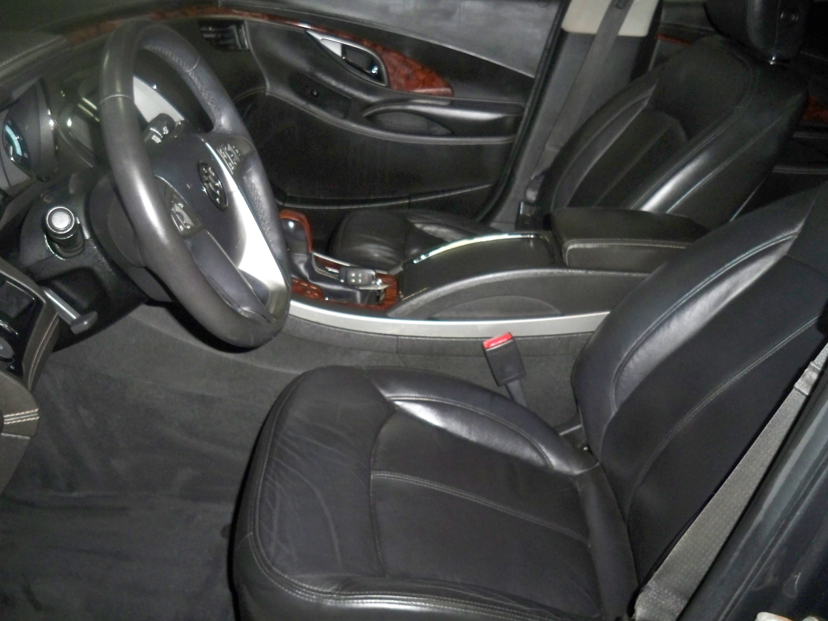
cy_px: 310
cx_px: 414
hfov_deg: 52.6
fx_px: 837
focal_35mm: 35
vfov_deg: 40.7
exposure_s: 1/60
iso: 400
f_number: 3.1
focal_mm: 6.3
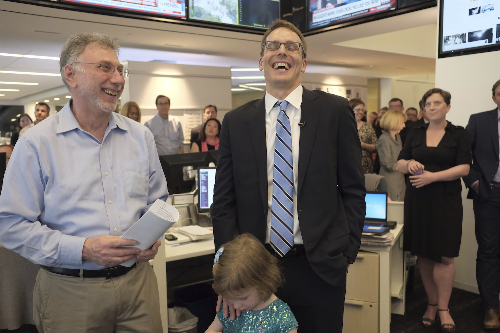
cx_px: 250
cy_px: 166
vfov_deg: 37.9
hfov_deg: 54.4
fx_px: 486
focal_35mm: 35
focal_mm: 23
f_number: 3.2
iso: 3200
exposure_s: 1/250
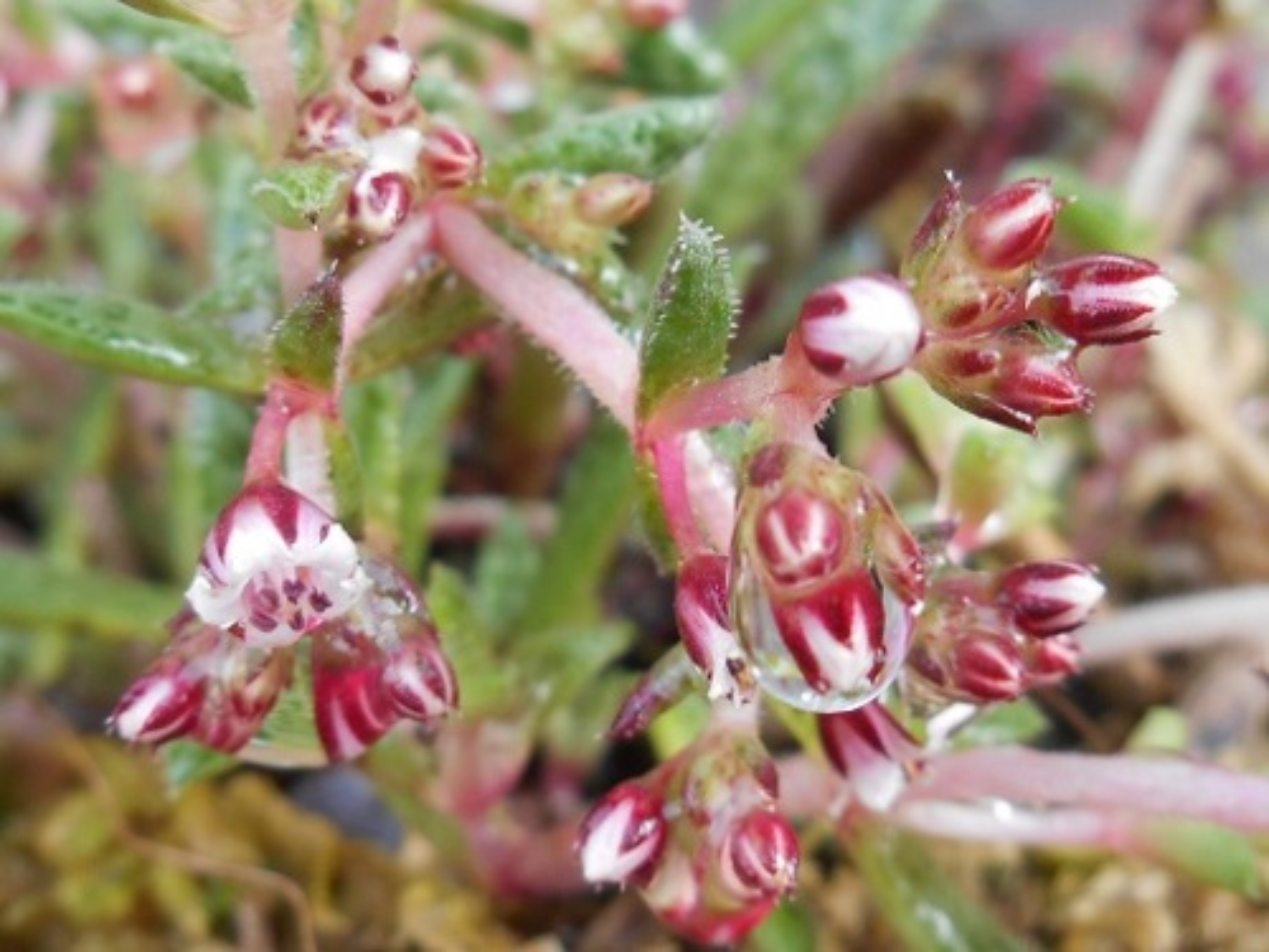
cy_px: 476
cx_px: 634
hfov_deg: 67.3
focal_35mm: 26
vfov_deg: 53.1
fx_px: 953
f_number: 3.4
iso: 80
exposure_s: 1/40
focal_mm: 4.7
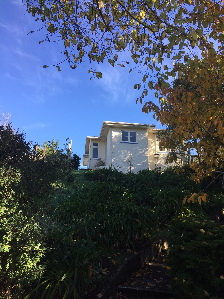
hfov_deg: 48.2
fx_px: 250
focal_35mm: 29
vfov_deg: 61.7
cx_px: 112
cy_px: 150
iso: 32
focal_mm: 4.15
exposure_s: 1/573
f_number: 2.2
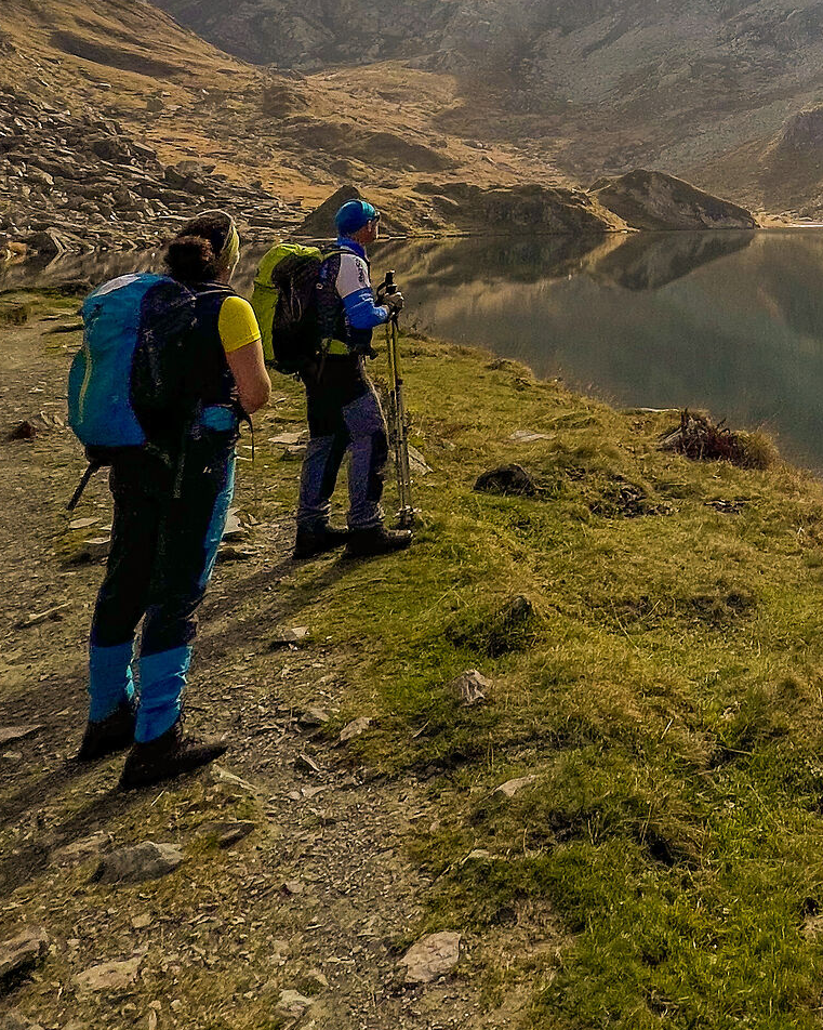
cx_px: 855
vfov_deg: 46.5
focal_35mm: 32
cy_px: -3
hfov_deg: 39.4
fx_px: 975
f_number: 1.8
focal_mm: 1.57
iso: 32
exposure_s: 1/5500
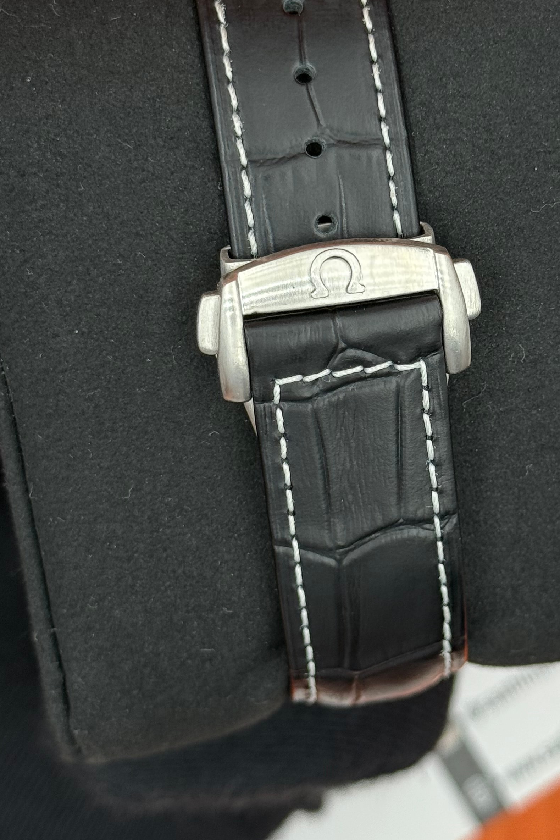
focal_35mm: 85
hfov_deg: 16.0
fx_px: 1983
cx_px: 377
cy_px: 345
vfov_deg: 23.9
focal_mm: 6.76
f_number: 1.78
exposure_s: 1/122
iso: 64
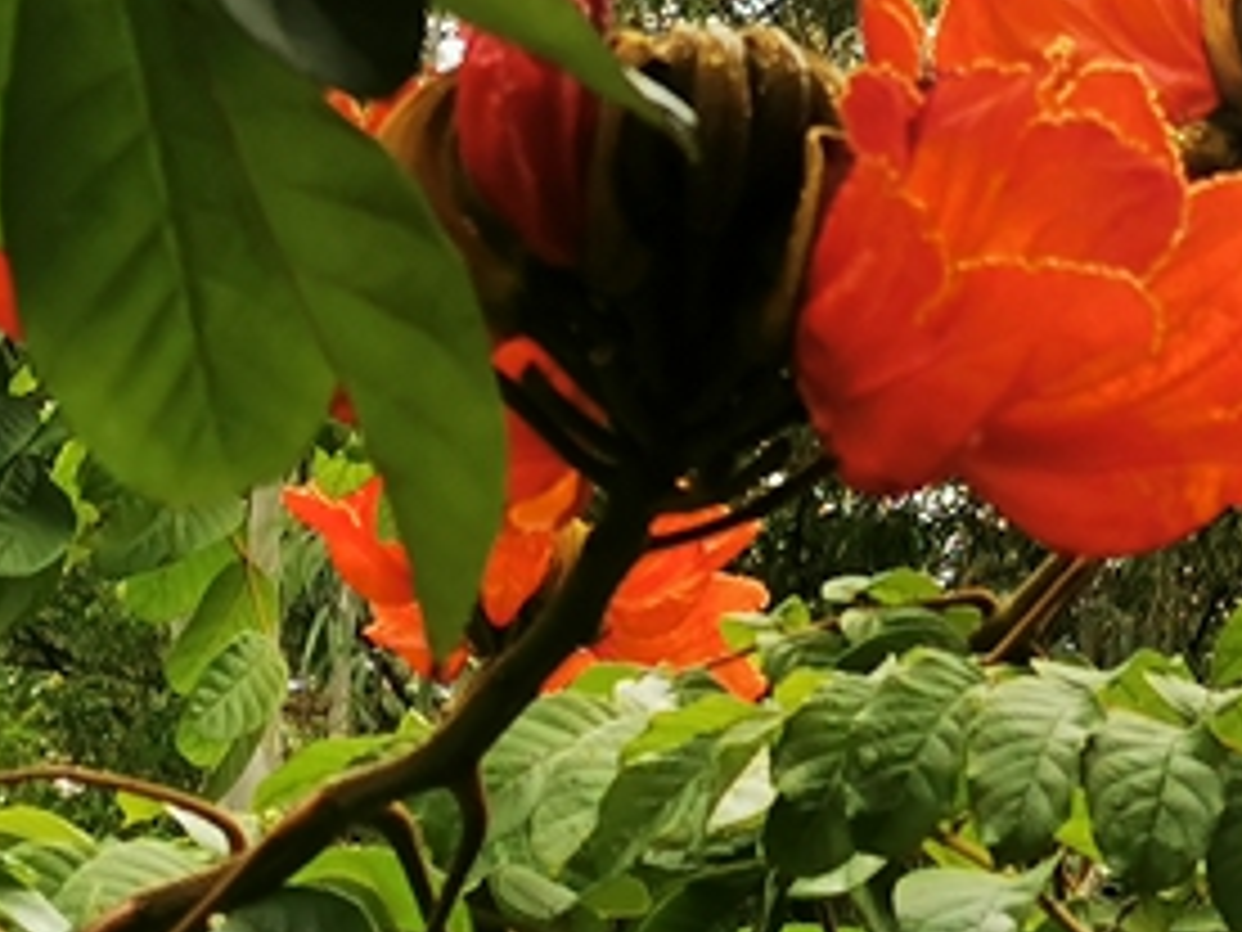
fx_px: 7714
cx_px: 1674
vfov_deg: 6.9
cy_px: 178
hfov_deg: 9.0
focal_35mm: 215
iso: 50
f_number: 1.8
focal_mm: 5.58
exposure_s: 1/625
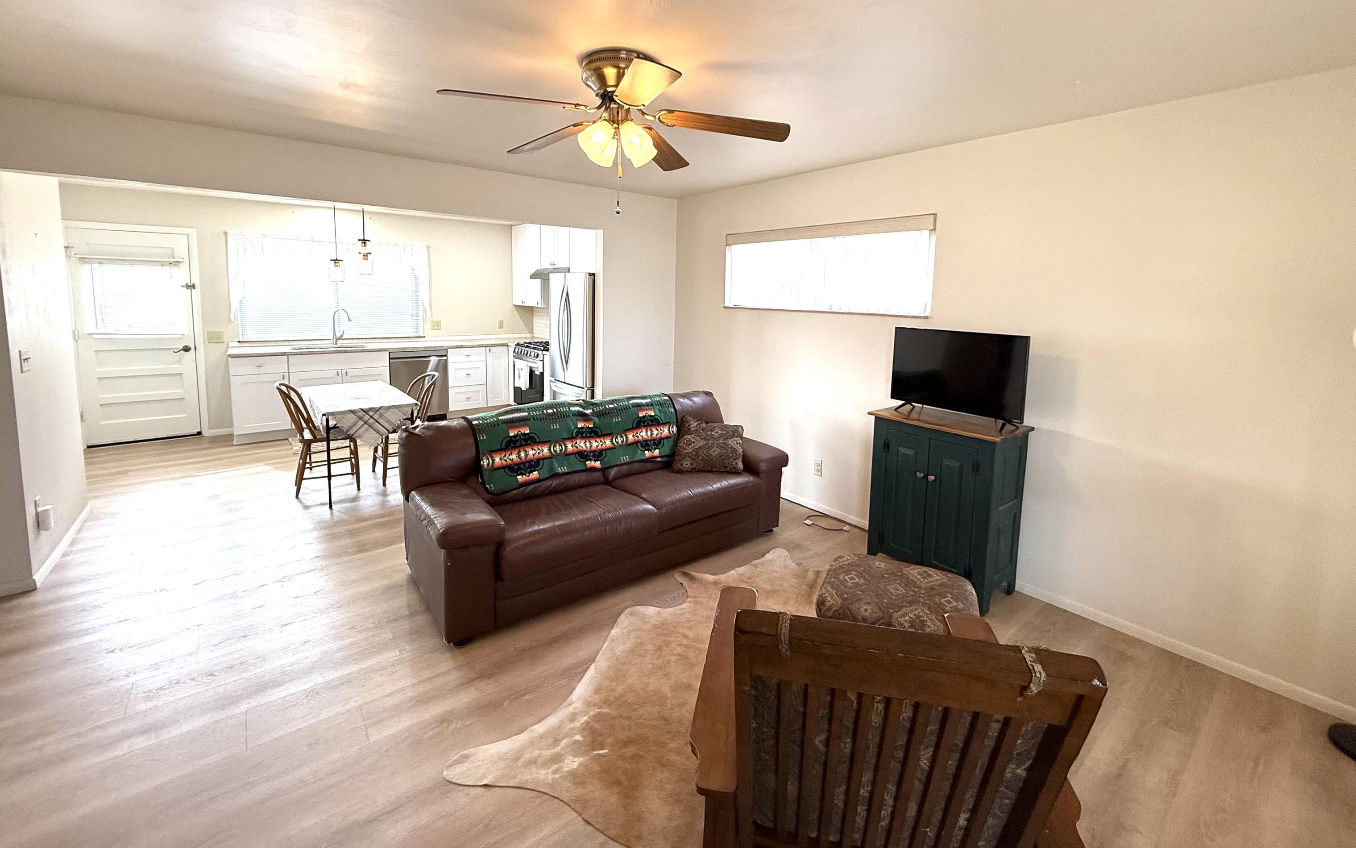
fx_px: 554
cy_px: 350
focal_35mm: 15
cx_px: 682
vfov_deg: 74.2
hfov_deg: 101.5
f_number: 2.2
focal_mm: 2.22
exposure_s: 1/120
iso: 125
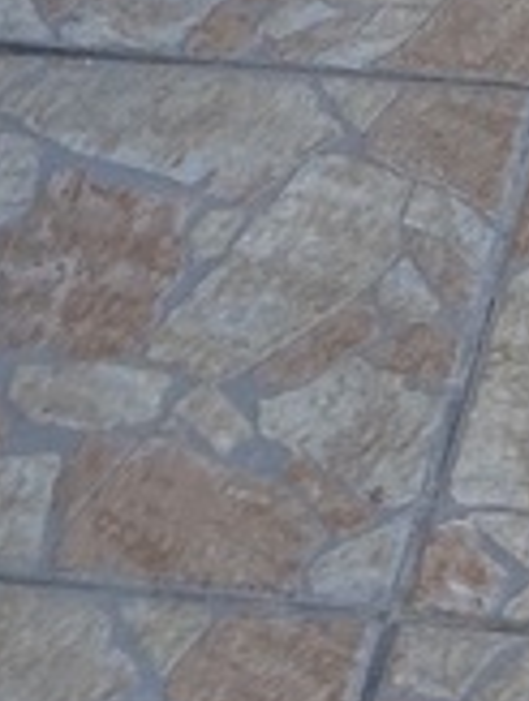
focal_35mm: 163
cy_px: -1445
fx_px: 3308
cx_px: 873
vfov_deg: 9.4
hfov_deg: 8.8
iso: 32
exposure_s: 1/1395
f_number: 1.8
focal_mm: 4.25
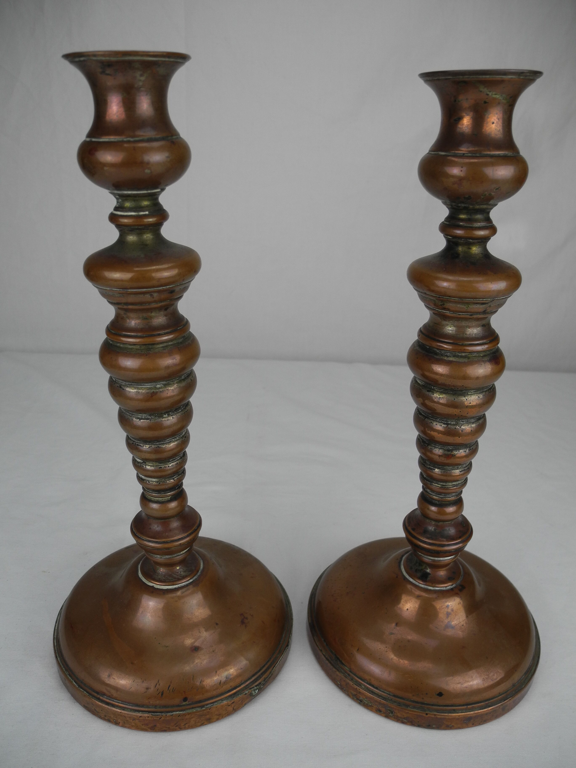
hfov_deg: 49.7
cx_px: 288
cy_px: 384
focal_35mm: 28
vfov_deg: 63.4
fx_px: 621
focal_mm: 6
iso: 100
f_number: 2.8
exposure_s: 1/234
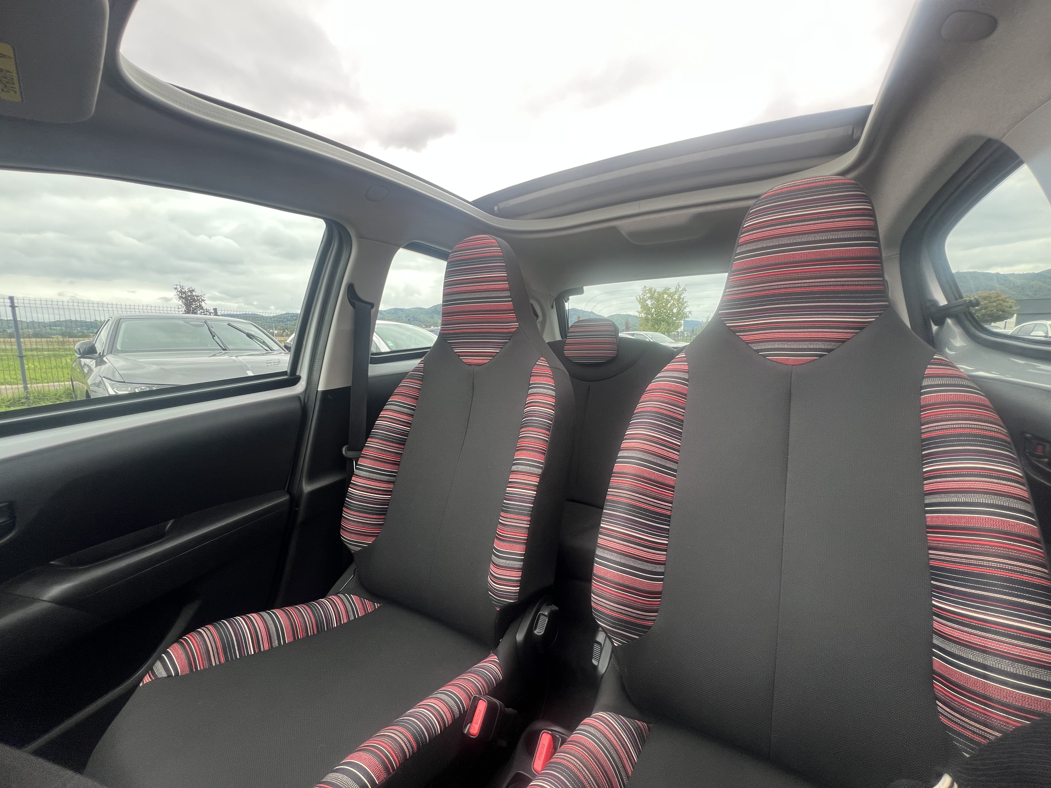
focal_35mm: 13
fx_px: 395
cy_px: 394
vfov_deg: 89.9
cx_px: 526
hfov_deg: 106.2
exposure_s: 1/99
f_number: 1.8
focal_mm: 1.57
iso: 80
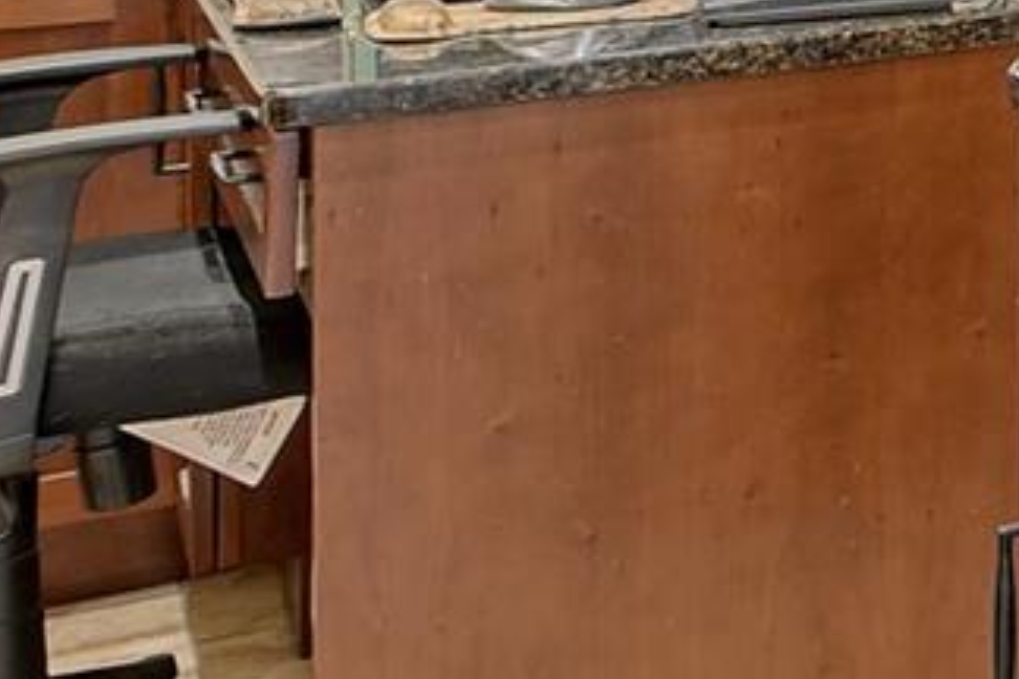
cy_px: -406
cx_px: 2340
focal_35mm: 89
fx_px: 2519
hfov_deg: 15.2
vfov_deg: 14.2
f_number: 7.1
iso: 640
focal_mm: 12
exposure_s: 1/250
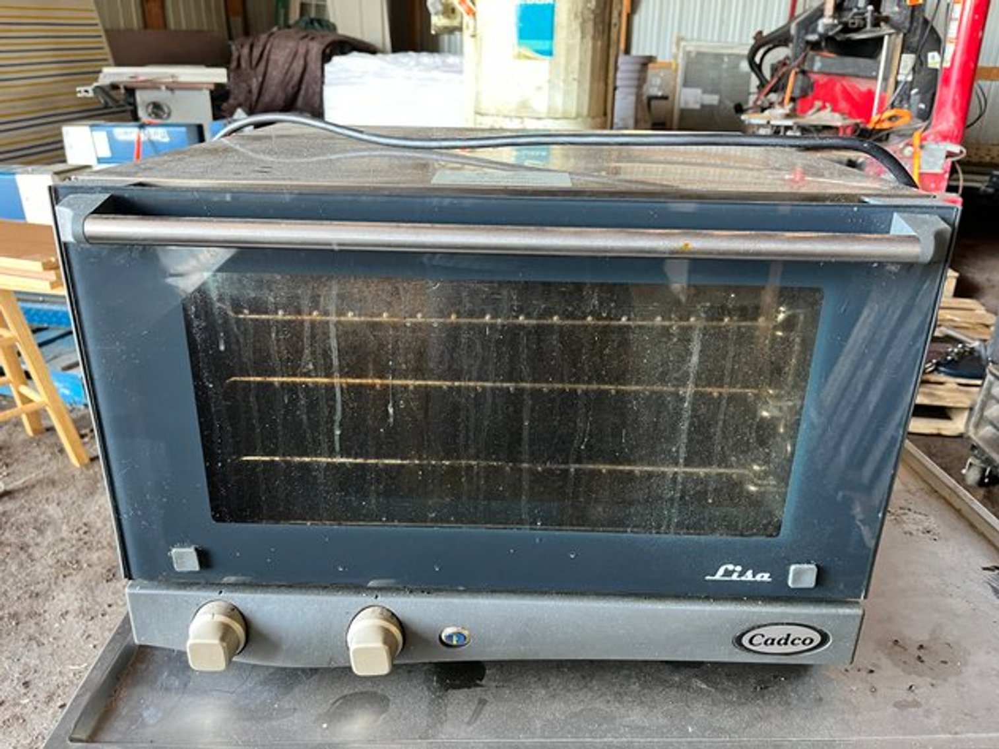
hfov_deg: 67.3
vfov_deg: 53.1
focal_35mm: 26
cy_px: 374
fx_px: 750
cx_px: 500
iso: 200
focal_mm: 5.1
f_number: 1.6
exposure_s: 1/60
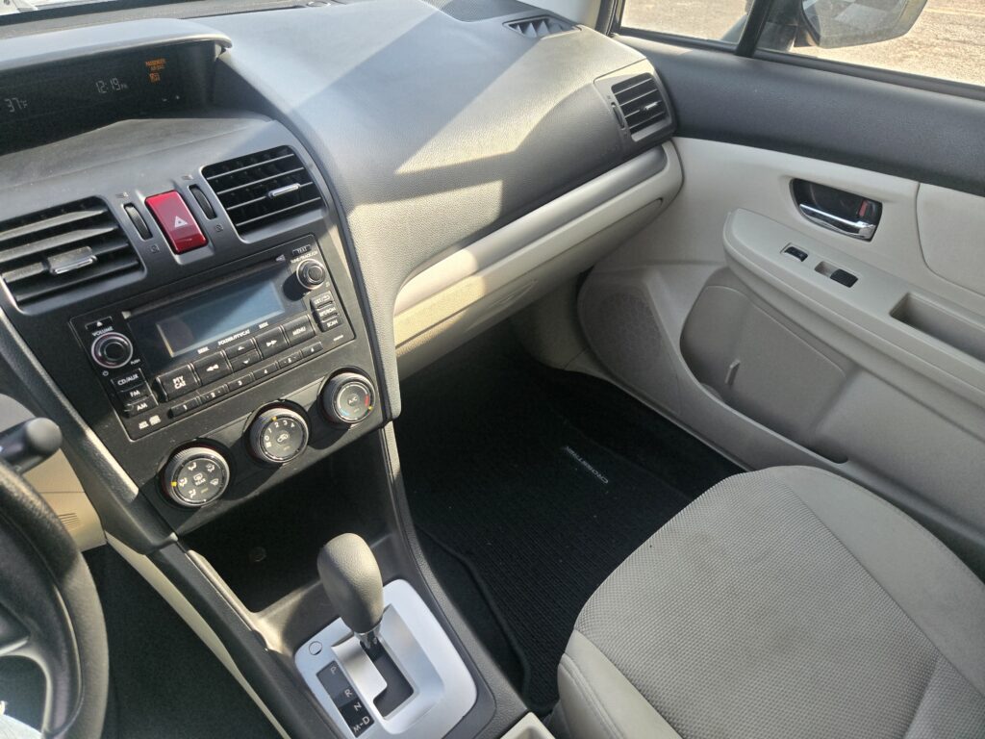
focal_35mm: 23
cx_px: 492
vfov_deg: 58.9
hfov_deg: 73.9
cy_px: 370
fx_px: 654
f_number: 1.8
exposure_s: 1/508
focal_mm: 5.4
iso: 100
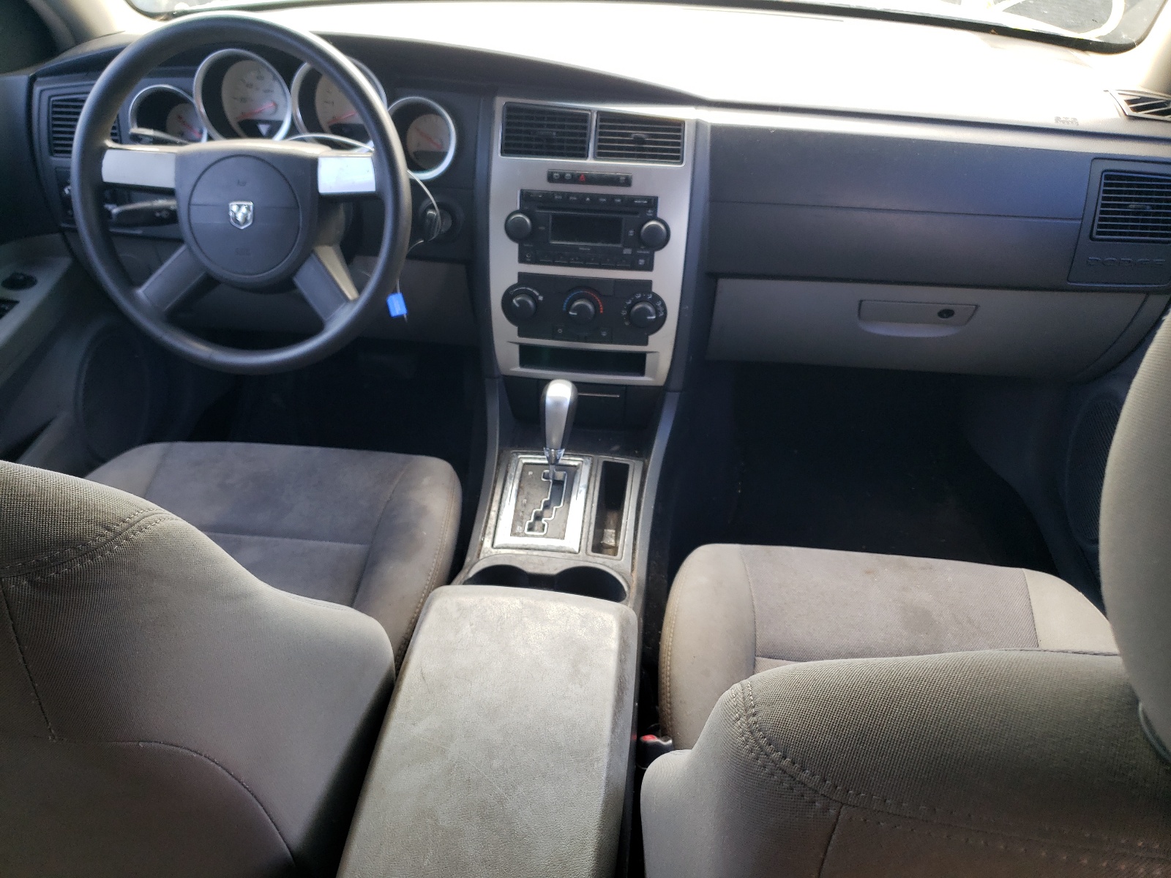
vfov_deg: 53.1
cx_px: 586
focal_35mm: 26
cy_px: 439
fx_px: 880
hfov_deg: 67.3
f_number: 1.5
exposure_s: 1/60.2
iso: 51
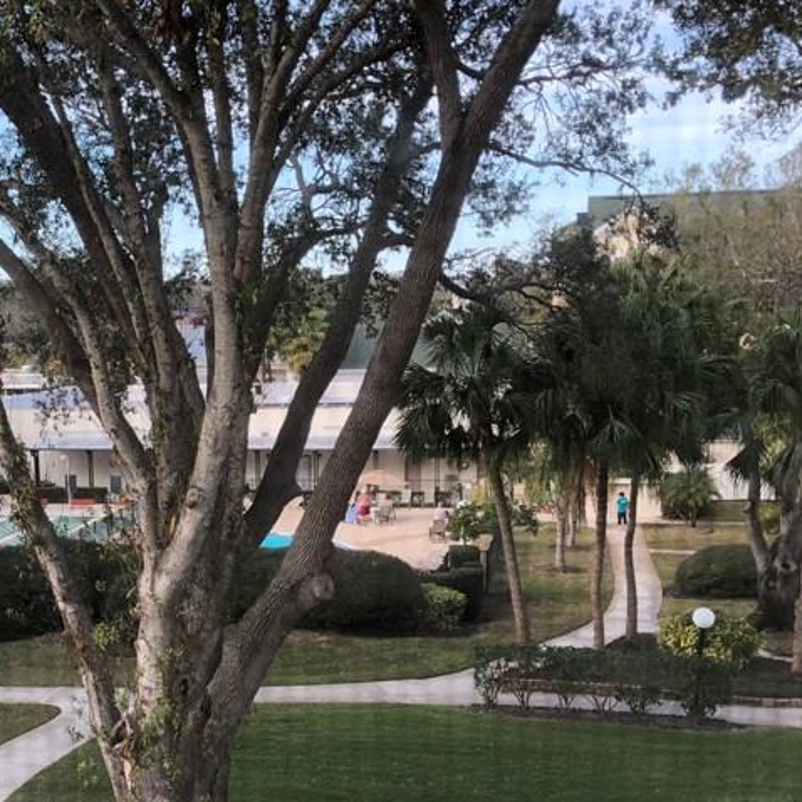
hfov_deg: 31.6
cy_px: 577
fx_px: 1389
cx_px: 203
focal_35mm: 53
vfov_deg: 31.8
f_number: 1.8
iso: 20
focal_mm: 3.99
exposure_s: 1/132
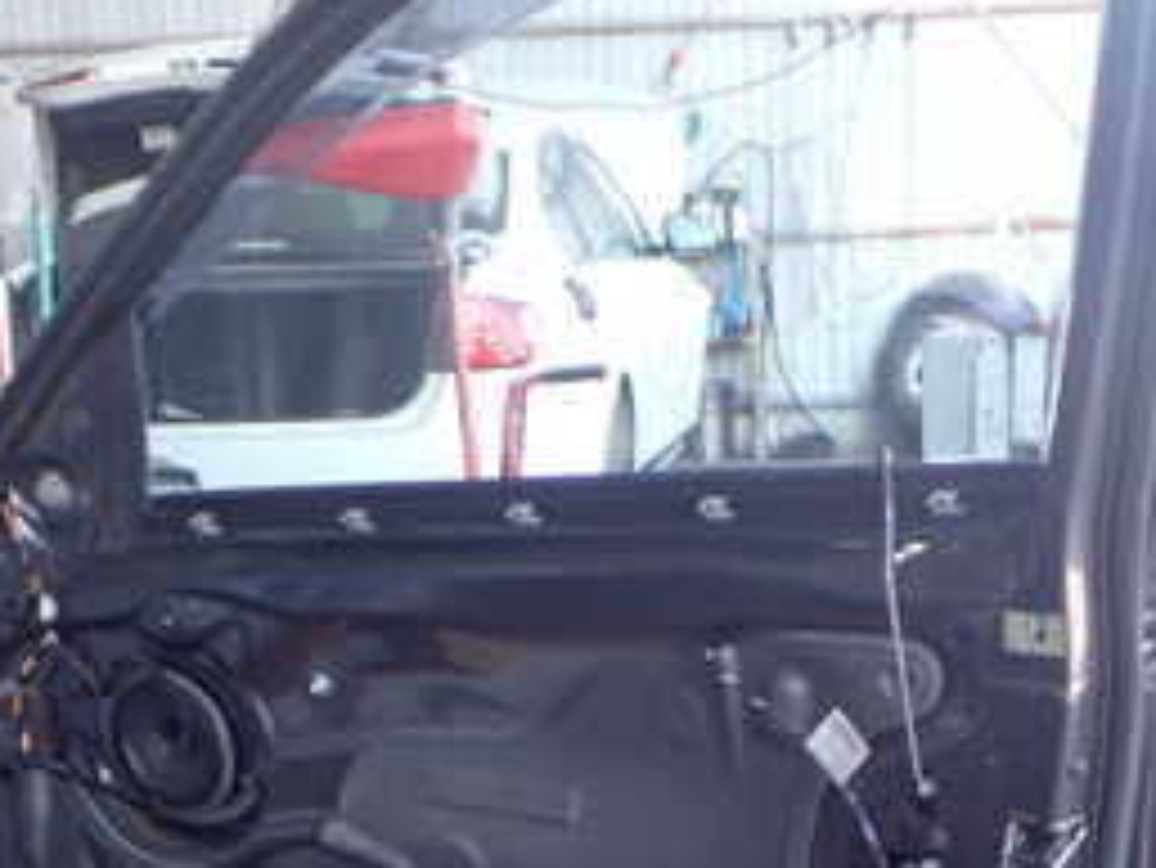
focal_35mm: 70
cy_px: 558
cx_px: 580
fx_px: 2339
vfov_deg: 21.0
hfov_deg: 27.8
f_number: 2.3
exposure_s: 1/125
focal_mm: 5.4
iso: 200
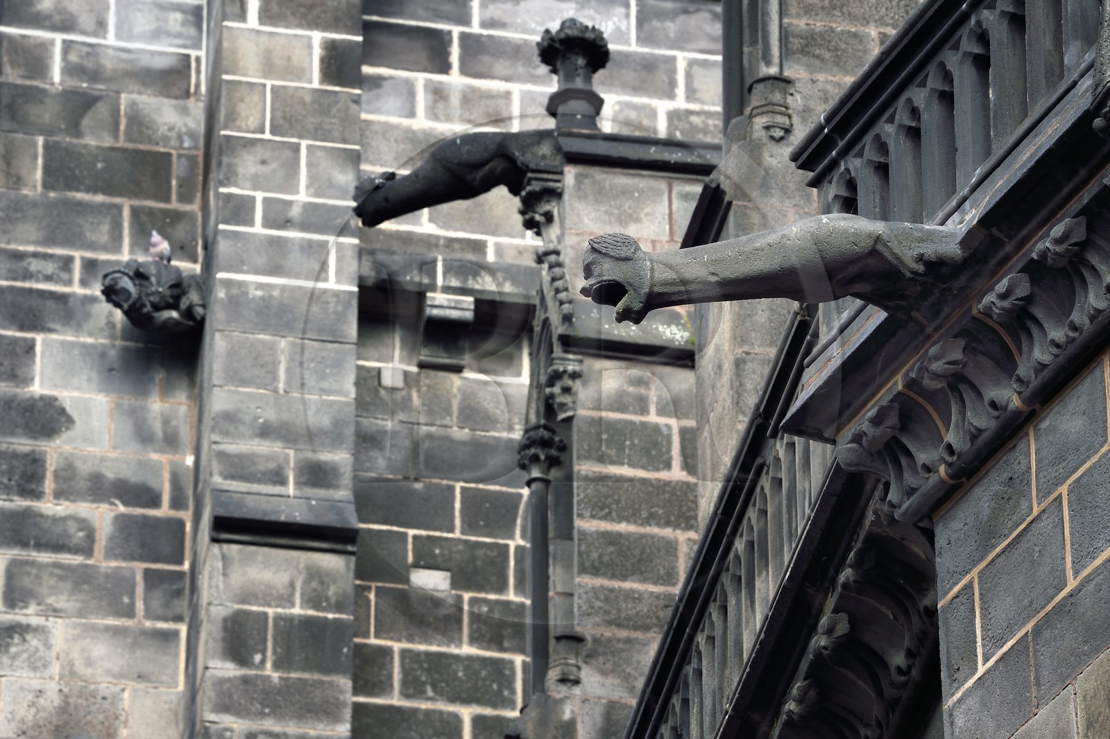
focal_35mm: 200
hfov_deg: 10.3
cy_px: 370
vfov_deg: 6.9
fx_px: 6165
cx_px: 555
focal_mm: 200
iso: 200
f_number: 7.1
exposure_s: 1/250
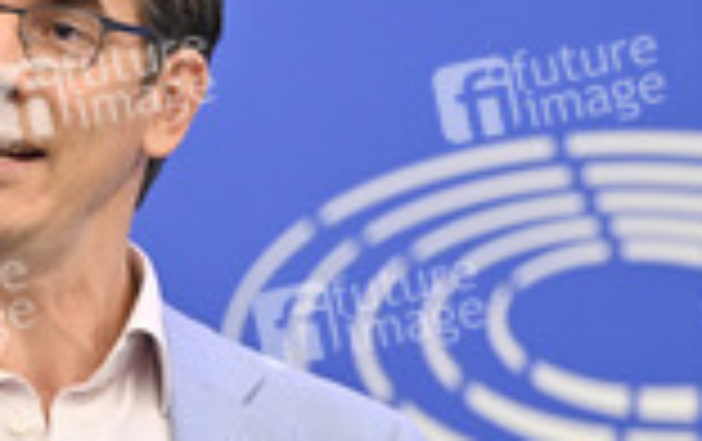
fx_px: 8162
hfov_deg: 4.9
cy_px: 428
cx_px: -20
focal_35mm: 426
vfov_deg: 3.1
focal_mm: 145
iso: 2000
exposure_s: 1/320
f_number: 2.8
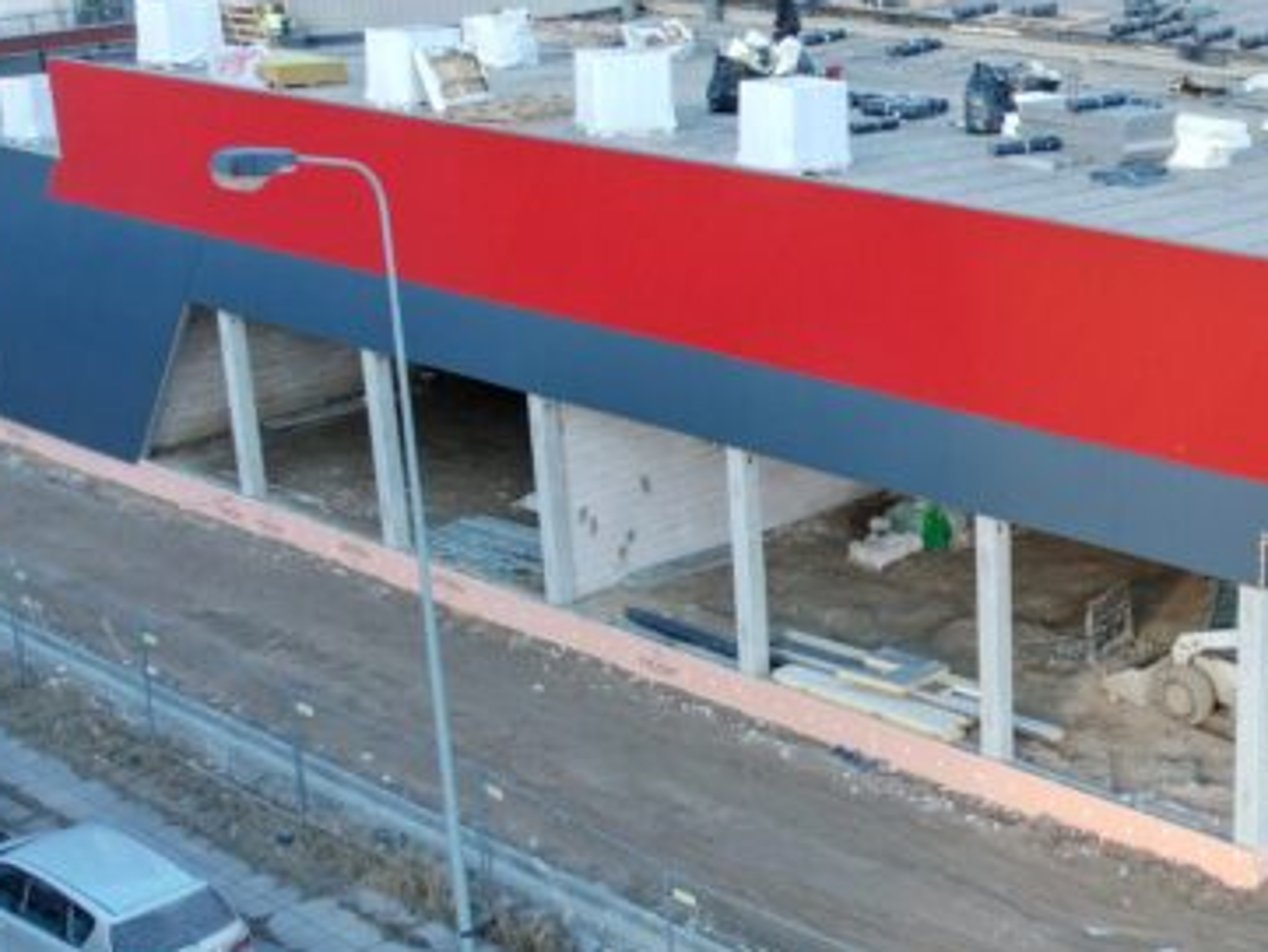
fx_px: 2199
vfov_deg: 24.4
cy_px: 567
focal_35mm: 60
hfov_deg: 30.8
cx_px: 1135
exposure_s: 1/350
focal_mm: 8.38
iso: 100
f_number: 2.8
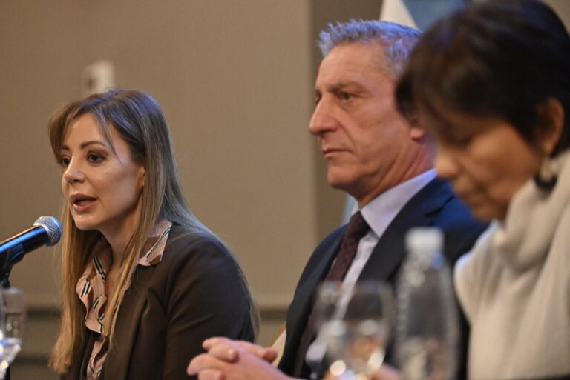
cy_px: 190
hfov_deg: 15.2
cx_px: 285
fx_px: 2139
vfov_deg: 10.2
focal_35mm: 135
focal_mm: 135
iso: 6400
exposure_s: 1/80
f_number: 2.8
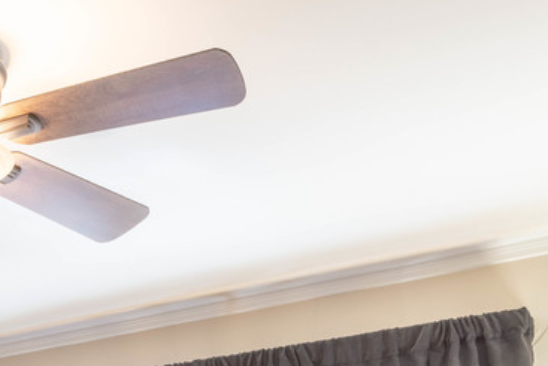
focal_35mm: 75
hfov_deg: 24.2
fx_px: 1142
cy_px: 692
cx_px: -127
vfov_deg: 15.3
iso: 160
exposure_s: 1/6
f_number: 13
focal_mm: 17
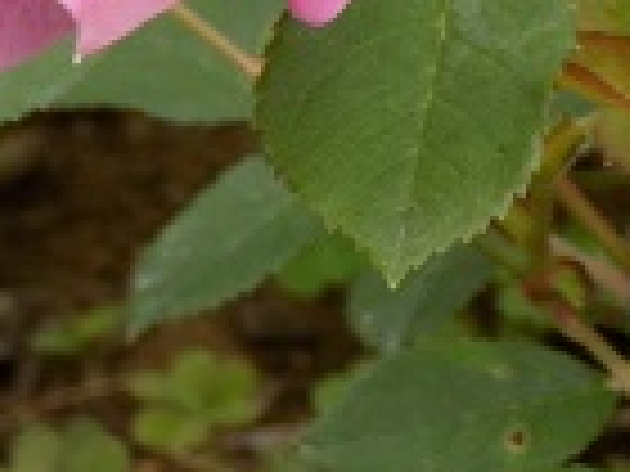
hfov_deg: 2.2
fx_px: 16180
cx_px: 18
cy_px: -225
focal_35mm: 889
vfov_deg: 1.7
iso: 100
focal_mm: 46
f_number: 5.7
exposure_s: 1/30
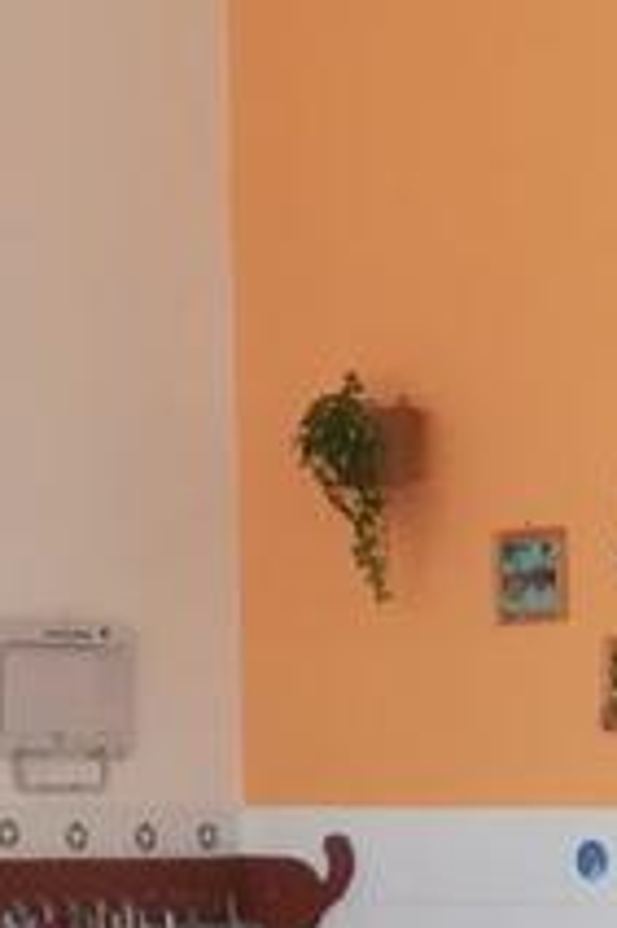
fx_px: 4403
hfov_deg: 7.9
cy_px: 1283
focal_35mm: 171
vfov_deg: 11.6
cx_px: 932
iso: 64
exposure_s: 1/50
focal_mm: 3.83
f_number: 2.2
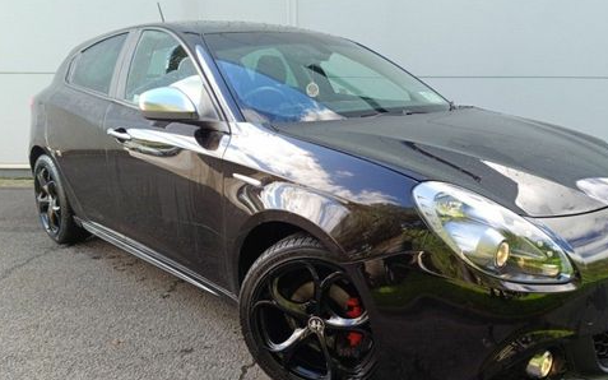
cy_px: 238
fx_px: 530
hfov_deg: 59.5
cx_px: 335
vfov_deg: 39.1
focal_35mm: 32
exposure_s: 1/109
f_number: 1.88
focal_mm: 5.59
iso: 52
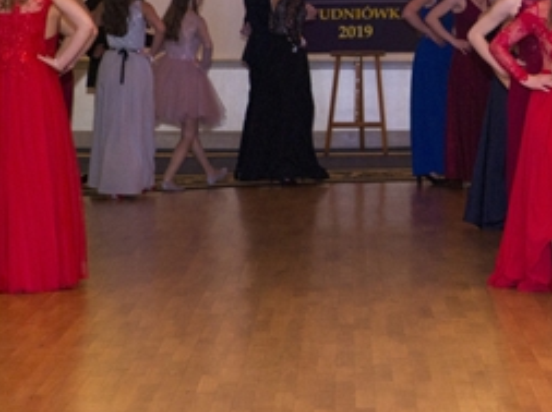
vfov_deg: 7.1
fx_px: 3312
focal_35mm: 208
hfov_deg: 9.4
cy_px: 101
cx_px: 587
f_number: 5.6
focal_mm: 70
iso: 800
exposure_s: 1/200
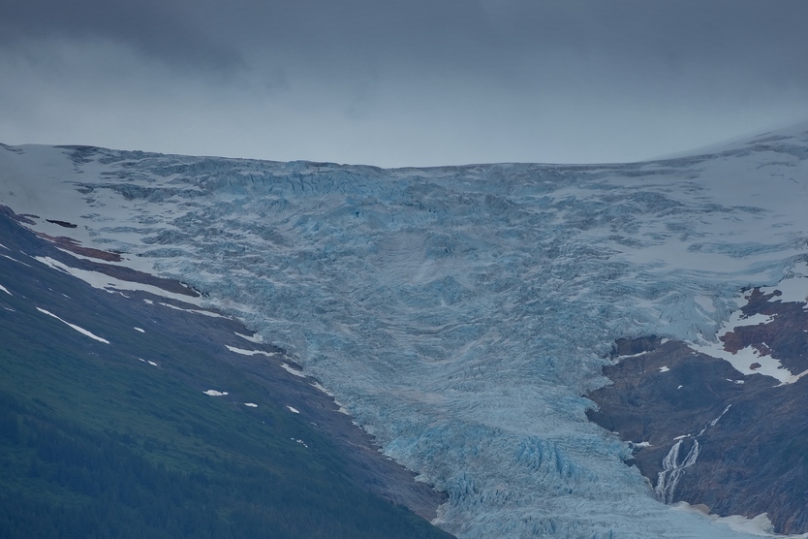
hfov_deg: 8.6
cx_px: 528
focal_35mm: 238
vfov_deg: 5.8
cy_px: 396
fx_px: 5341
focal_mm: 155
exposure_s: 1/320
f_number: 9
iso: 100
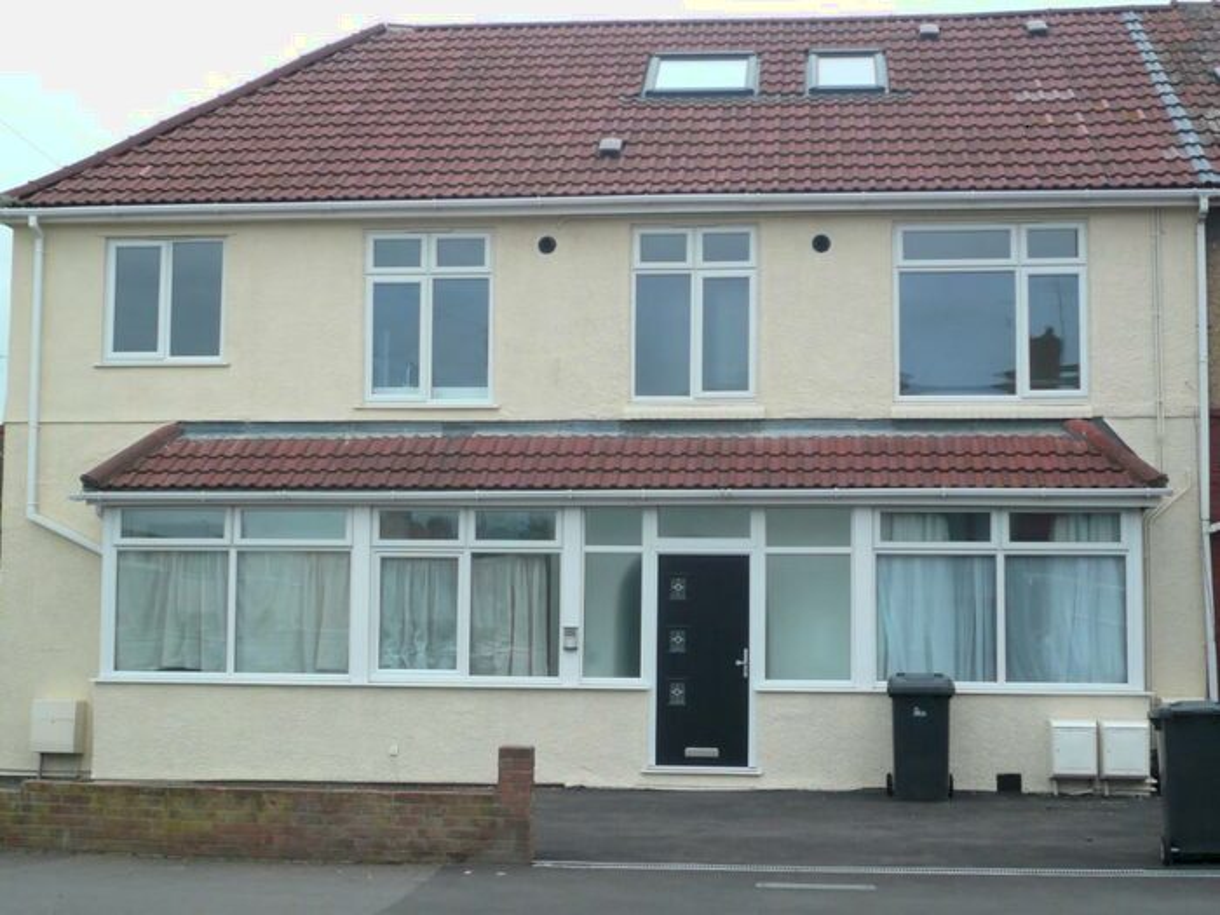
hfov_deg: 35.5
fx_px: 1903
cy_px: 458
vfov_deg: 27.0
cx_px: 610
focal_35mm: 54
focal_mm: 8.8
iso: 100
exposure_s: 1/100
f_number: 3.8
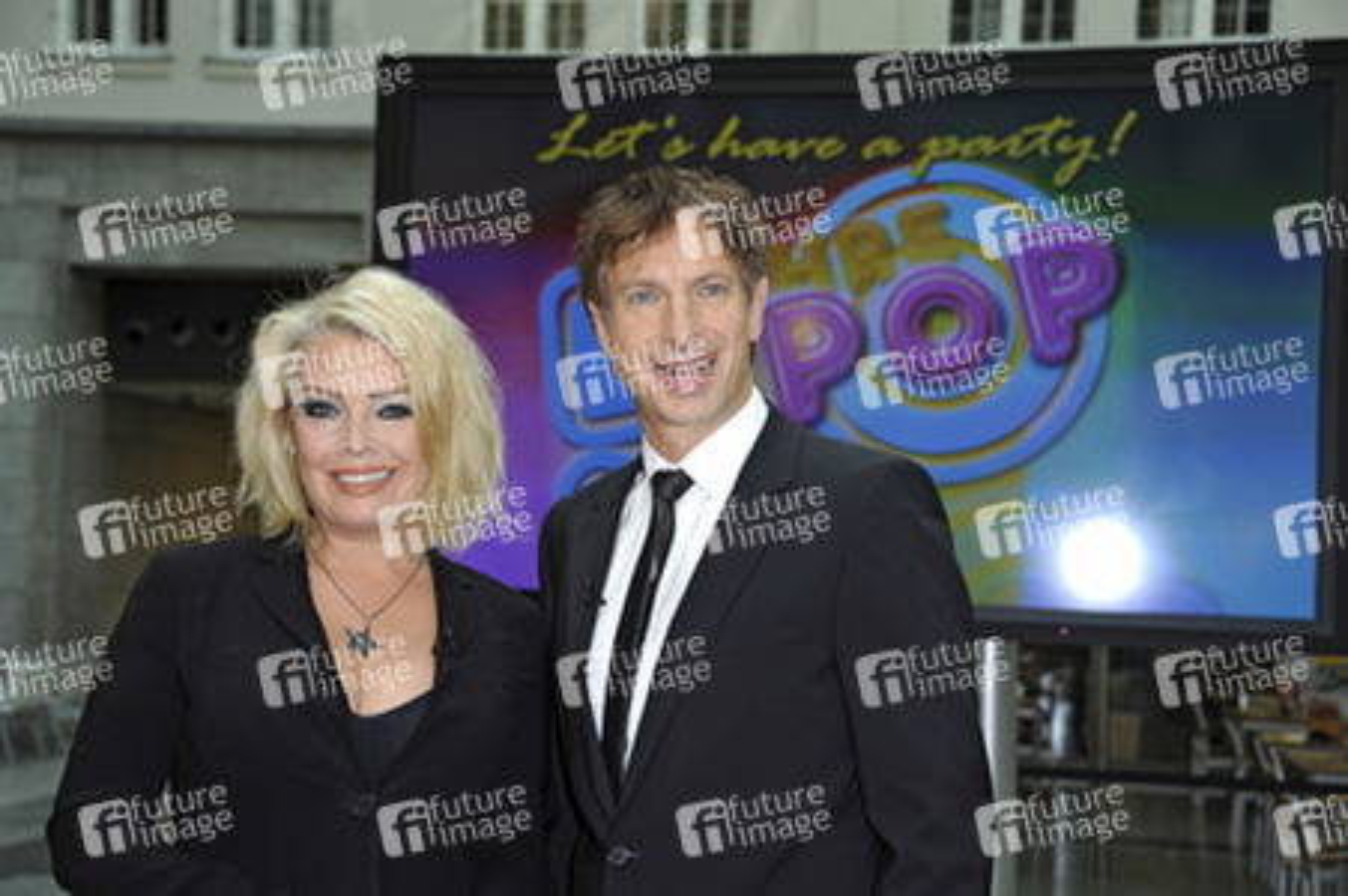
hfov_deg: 31.0
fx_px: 2432
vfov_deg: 20.9
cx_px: 674
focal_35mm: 65
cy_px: 448
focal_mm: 65
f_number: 5.6
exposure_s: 1/160
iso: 500
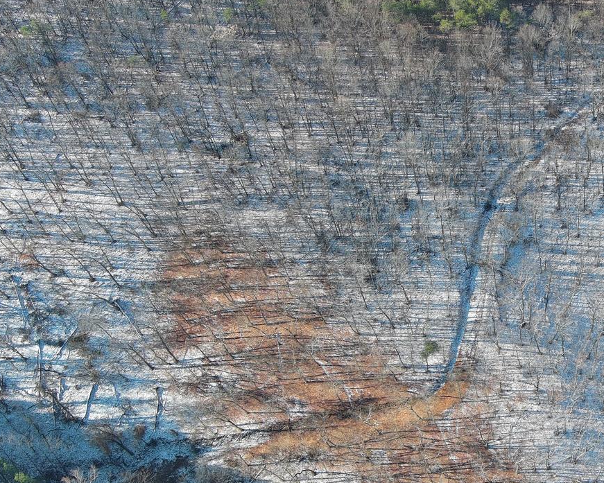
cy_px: 226
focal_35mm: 64
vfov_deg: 23.8
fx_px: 1144
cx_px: 589
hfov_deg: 28.0
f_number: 2.8
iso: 100
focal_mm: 10.57
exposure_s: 1/296
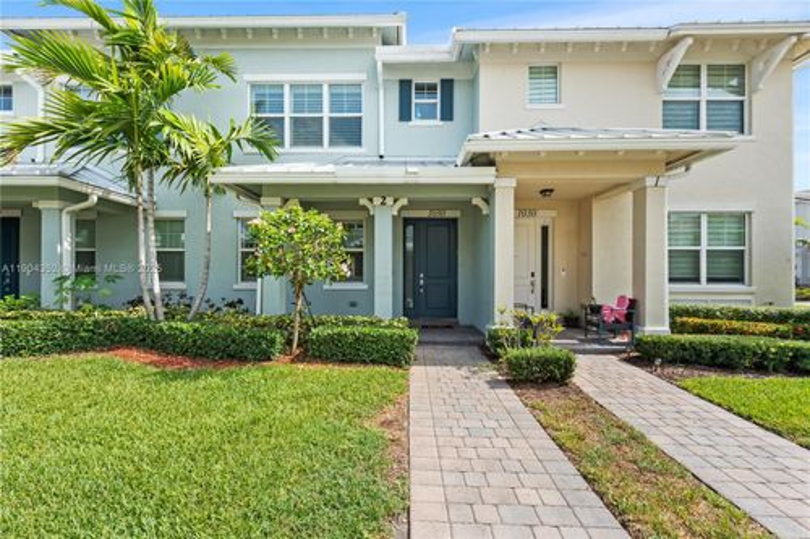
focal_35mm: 14
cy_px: 270
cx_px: 405
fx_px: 315
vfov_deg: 81.2
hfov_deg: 104.3
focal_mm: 14
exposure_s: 1/4
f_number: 13
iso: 100
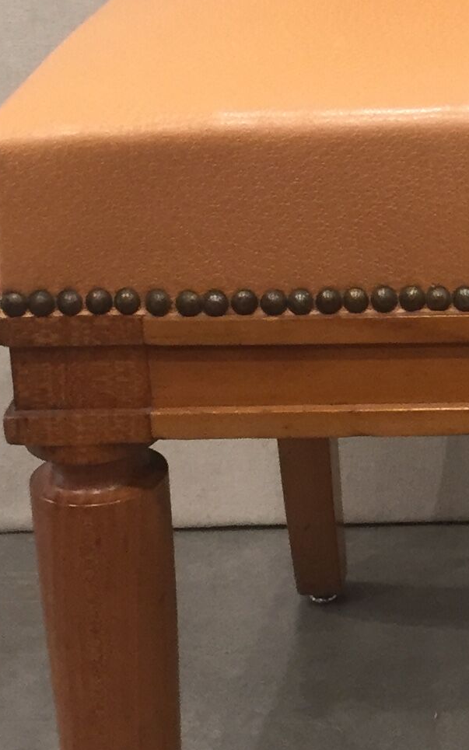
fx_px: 2127
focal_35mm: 104
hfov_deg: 12.2
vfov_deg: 19.7
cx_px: 605
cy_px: 99
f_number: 2.2
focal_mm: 4.15
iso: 160
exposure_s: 1/33
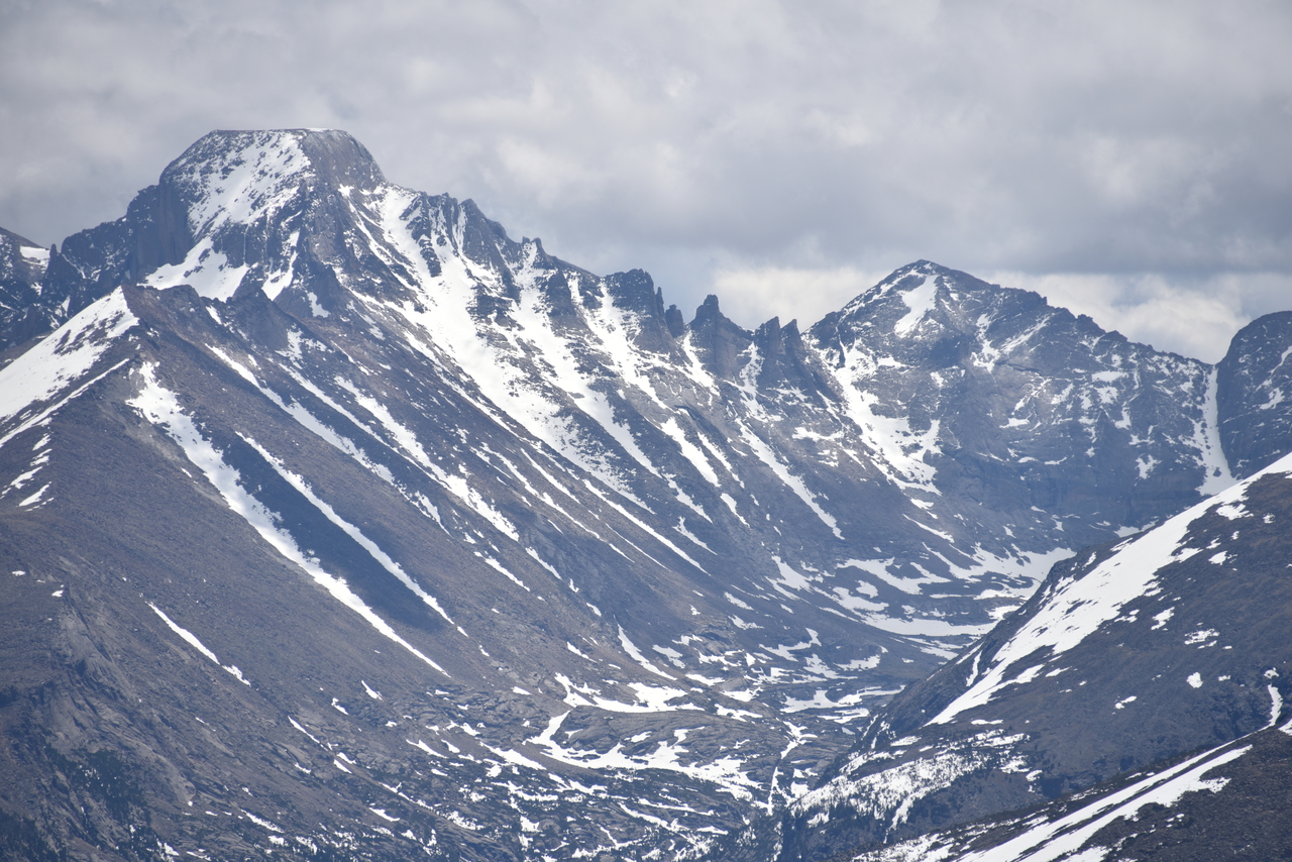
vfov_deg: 4.6
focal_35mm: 300
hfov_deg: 6.9
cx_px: 646
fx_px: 10768
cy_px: 431
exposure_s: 1/640
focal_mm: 300
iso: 100
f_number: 8
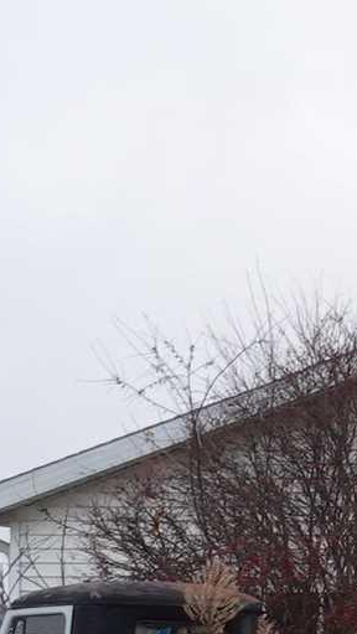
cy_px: 754
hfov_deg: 4.5
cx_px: 1237
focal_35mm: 258
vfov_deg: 8.3
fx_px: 4335
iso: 125
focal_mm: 15.46
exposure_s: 1/160
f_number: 5.6
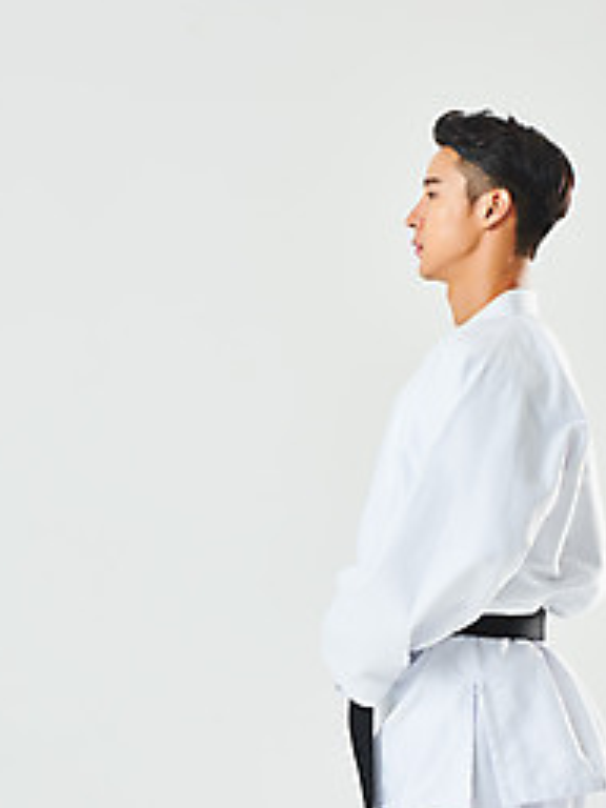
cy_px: 470
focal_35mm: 180
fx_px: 4202
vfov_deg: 11.0
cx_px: 349
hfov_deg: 8.2
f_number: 11
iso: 100
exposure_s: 1/125
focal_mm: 120
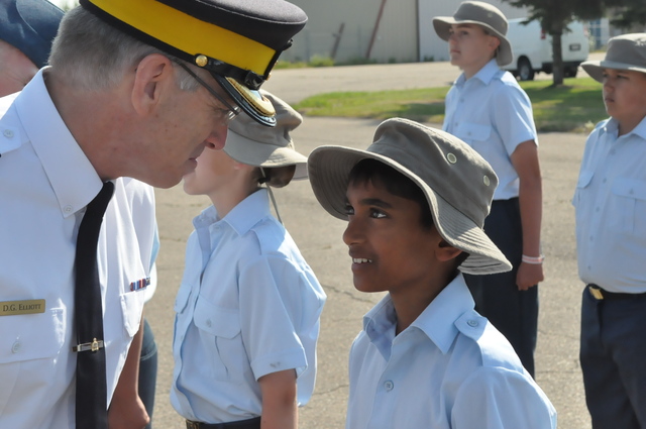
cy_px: 214
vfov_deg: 16.5
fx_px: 1479
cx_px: 323
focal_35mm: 82
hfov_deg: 24.6
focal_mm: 55
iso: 2500
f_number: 11
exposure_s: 1/2500
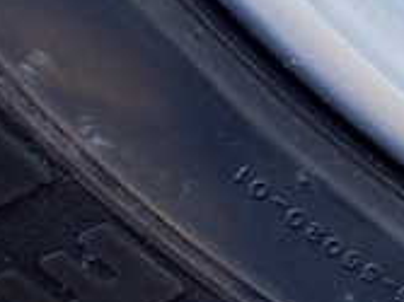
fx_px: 1260
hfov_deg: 16.4
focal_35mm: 108
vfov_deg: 13.4
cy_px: -27
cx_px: 634
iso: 200
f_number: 2.3
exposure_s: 1/40
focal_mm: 5.4
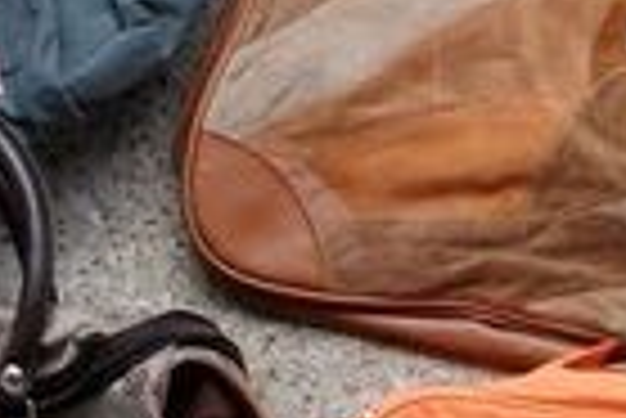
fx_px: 2002
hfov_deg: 17.8
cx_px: 239
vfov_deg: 11.9
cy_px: 207
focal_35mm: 115
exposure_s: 1/170
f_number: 2.9
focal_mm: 5.7
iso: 80
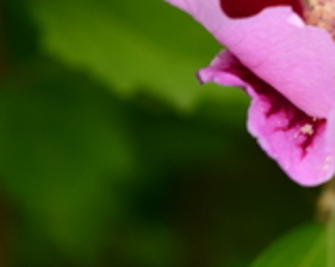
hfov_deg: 5.6
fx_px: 3446
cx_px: 225
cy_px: -54
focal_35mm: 348
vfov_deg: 4.4
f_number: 8
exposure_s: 1/25
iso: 100
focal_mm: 85
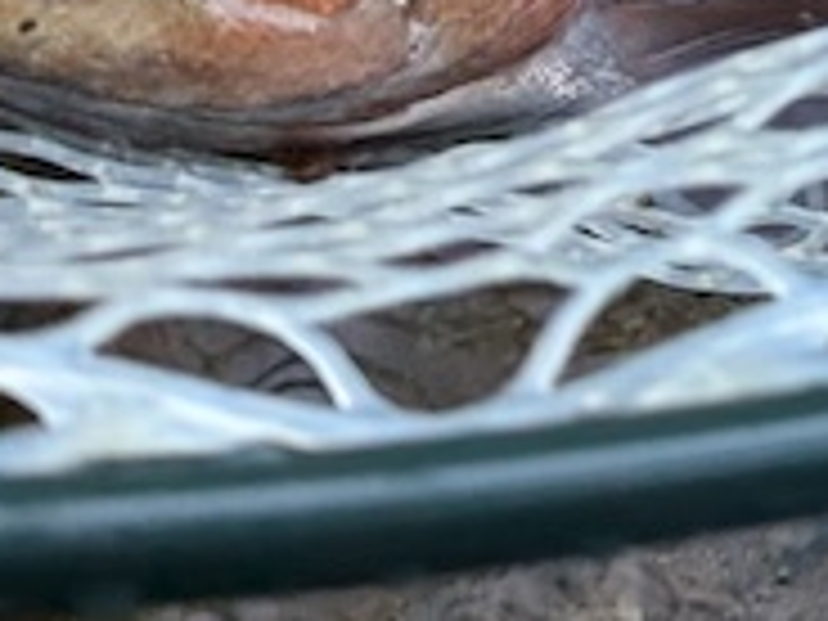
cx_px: 1606
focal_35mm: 160
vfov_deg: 8.7
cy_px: -644
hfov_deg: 11.3
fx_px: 3827
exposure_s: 1/183
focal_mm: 6.9
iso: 1224
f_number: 1.68
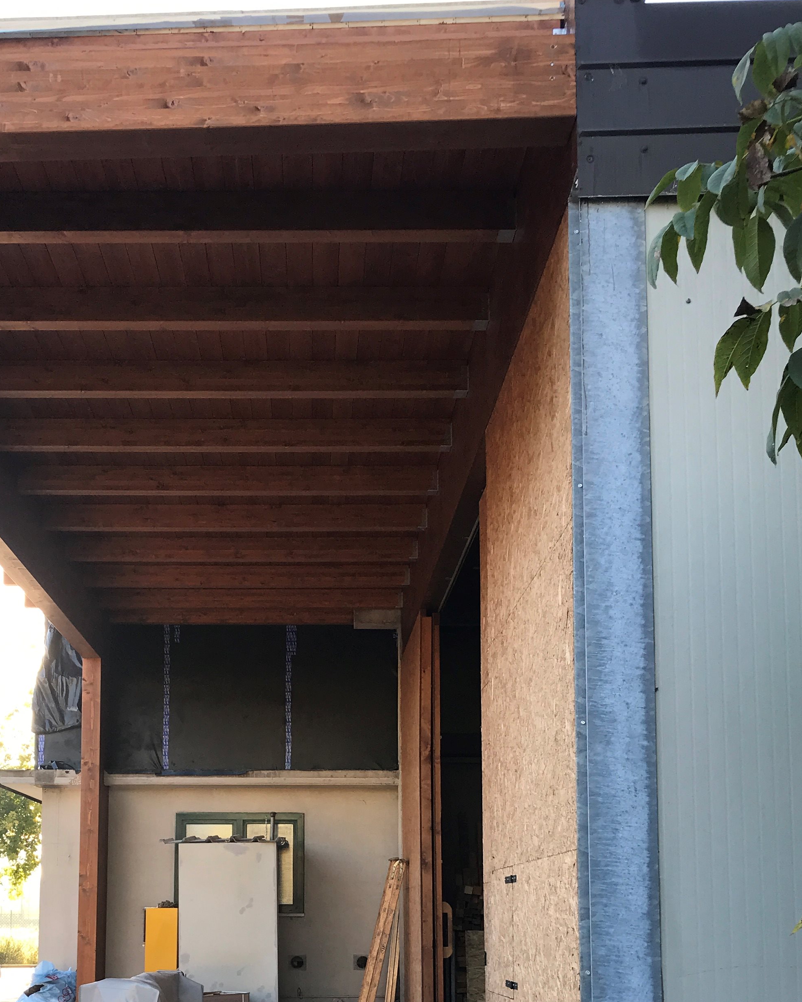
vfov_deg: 39.6
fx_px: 1335
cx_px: 270
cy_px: 796
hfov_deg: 33.2
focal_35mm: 45
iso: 20
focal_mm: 3.99
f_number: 1.8
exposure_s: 1/199
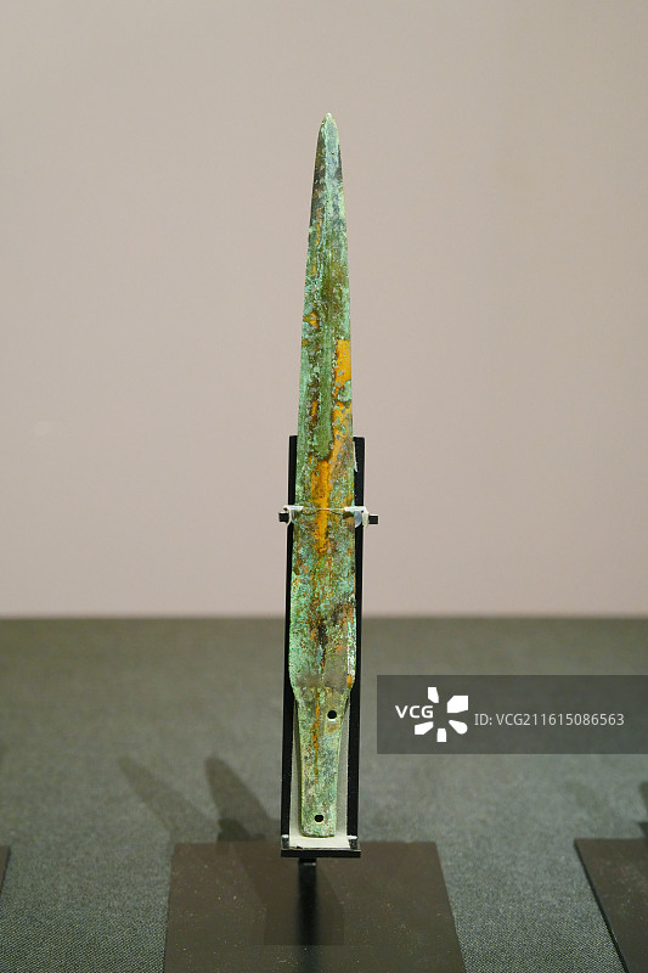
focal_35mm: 57
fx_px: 1540
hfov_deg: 23.8
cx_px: 324
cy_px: 486
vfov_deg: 35.1
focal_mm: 57
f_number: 2.8
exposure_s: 1/59.9
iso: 2000
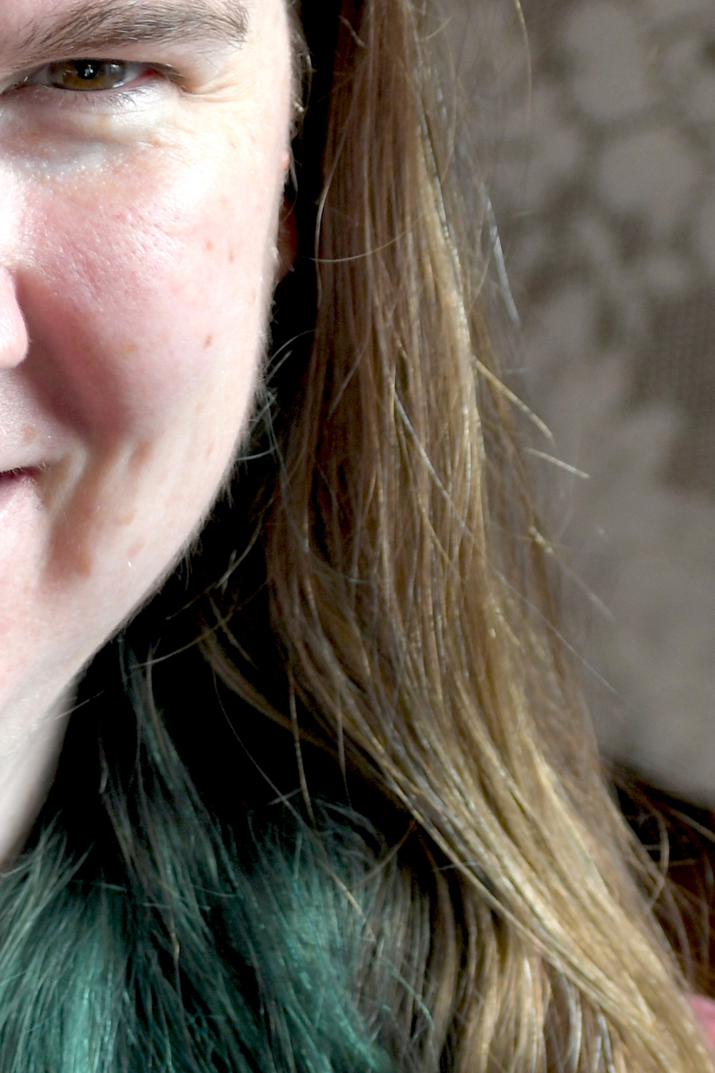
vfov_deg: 6.6
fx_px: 9356
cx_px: -168
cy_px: 581
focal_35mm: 314
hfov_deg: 4.4
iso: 200
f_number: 4.5
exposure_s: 1/60
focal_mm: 70
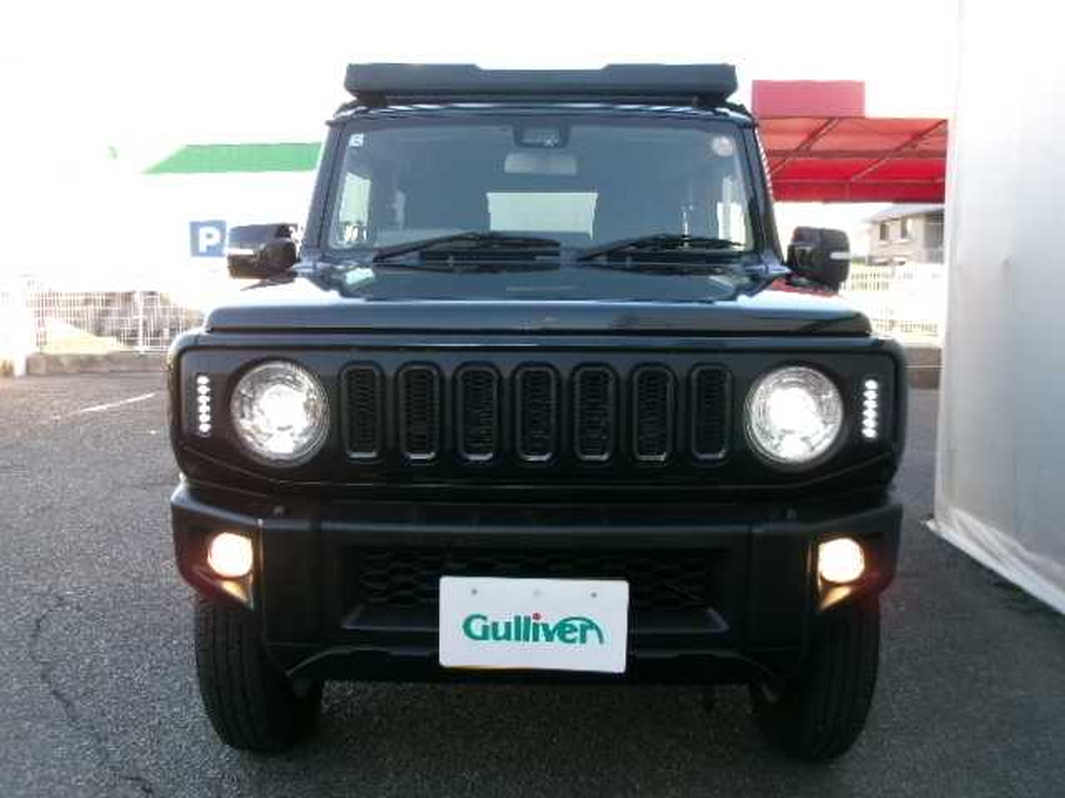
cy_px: 399
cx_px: 532
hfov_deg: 51.4
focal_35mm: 36
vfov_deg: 39.7
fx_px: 1108
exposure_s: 1/70
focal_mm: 6.4
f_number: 4.5
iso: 100
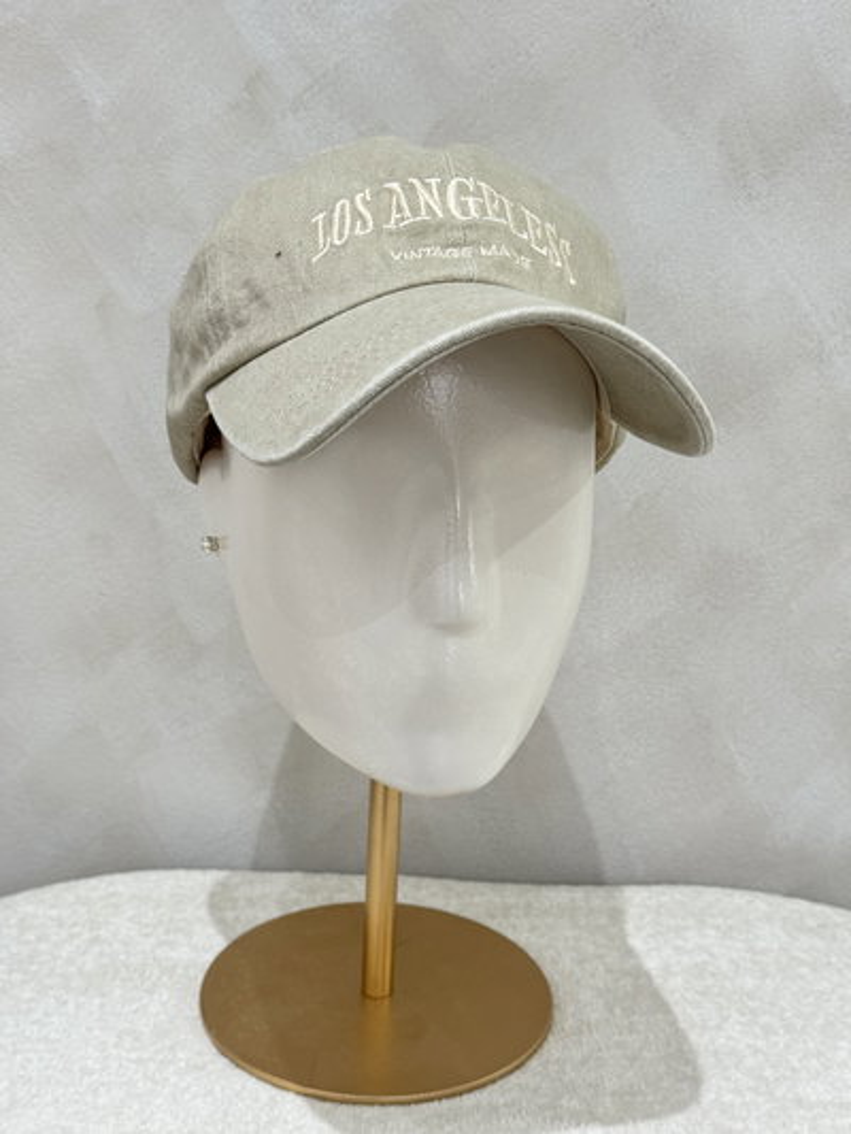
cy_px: 567
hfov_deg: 30.3
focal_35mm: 48
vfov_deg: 39.6
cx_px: 426
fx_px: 1573
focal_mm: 6.76
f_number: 1.78
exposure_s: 1/50
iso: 100
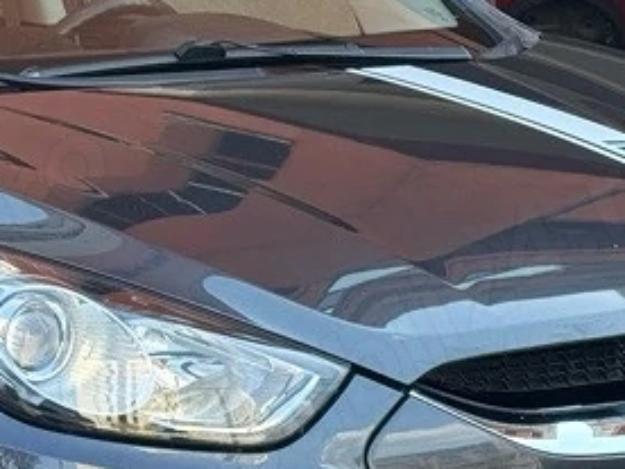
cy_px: 331
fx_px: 3142
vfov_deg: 8.5
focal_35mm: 174
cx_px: 14
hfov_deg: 11.3
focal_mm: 6.76
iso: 64
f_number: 1.78
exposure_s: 1/433
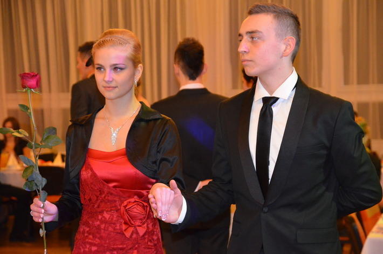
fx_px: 924
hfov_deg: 23.4
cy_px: 127
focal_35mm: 87
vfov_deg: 15.6
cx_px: 192
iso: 3200
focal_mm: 58
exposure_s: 1/60
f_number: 4
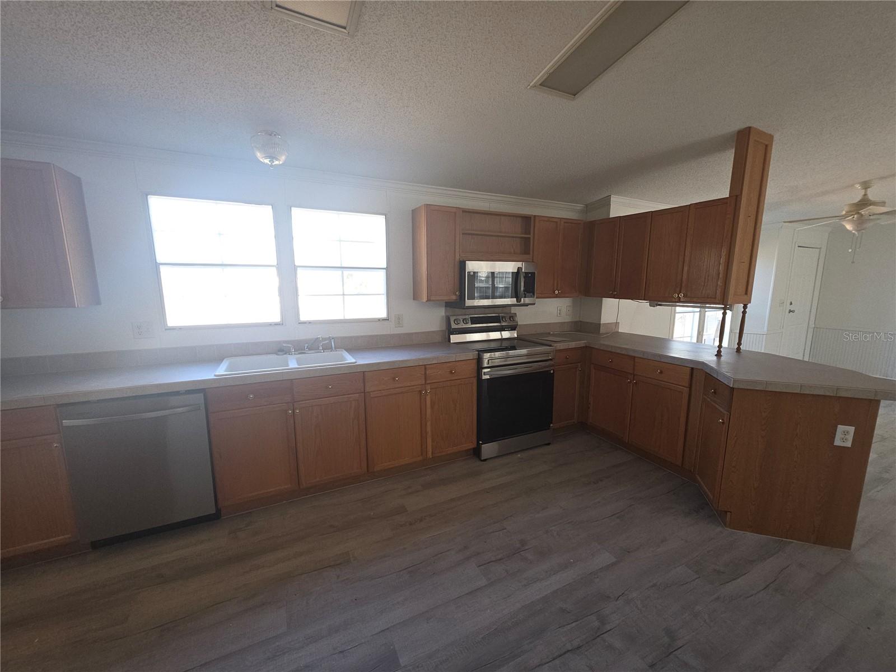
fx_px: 336
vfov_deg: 89.9
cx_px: 448
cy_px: 336
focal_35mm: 13
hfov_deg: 106.2
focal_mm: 2.2
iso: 80
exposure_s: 1/60
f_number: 1.9
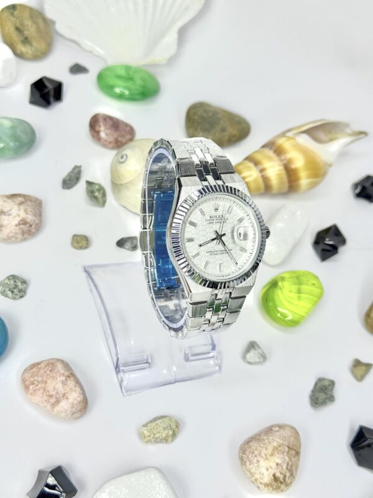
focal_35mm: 48
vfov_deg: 39.7
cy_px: 249
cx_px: 186
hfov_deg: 30.3
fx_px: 690
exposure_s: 1/379
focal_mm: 6.76
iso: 80
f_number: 1.78
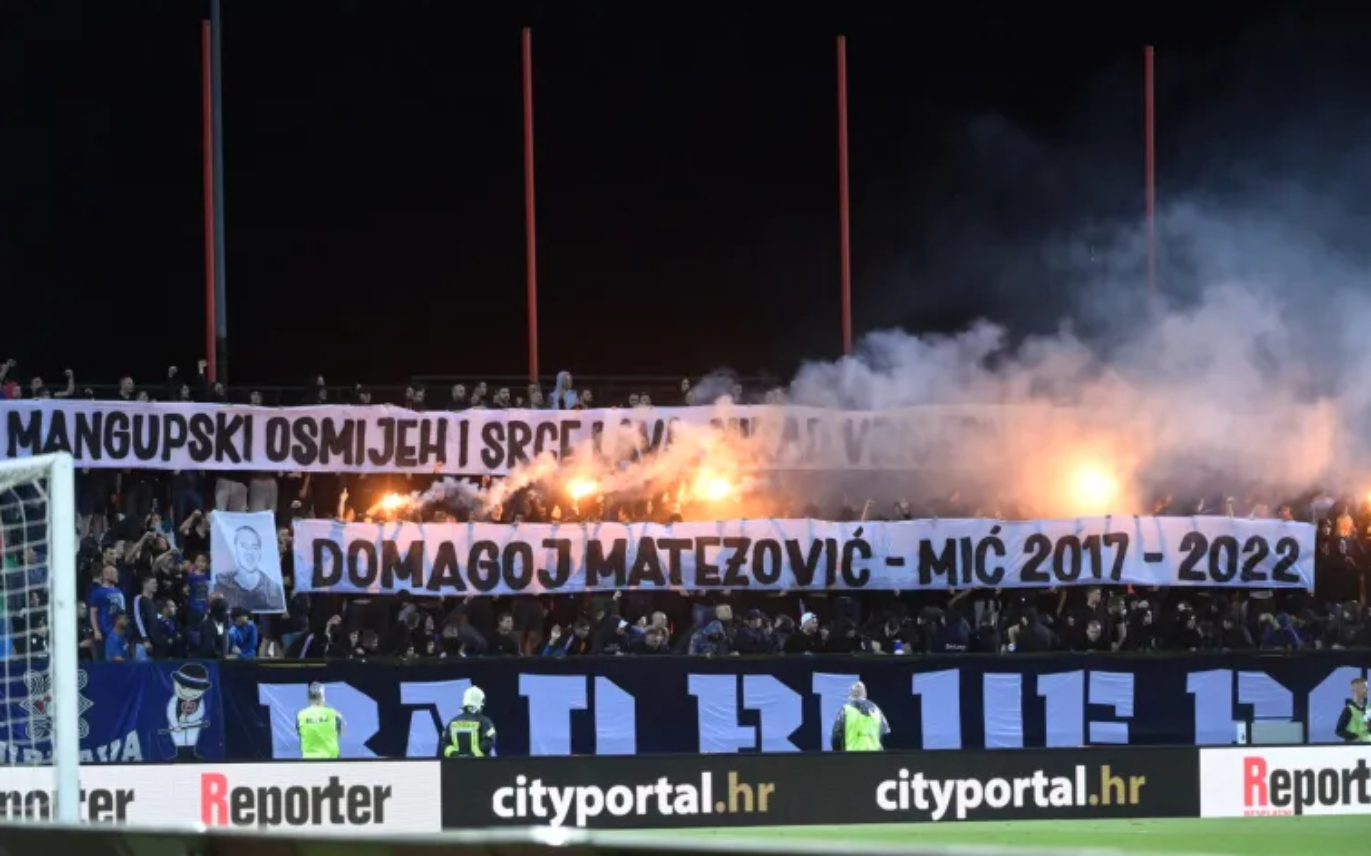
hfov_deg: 10.2
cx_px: 684
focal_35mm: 205
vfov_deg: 6.4
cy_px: 442
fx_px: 7657
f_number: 4
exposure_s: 1/1600
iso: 8000
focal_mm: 200
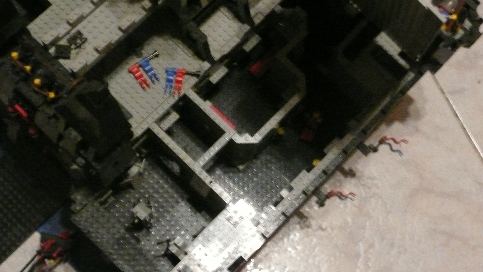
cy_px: 114
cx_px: 242
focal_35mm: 69
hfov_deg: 30.6
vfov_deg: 17.5
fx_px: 884
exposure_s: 1/10
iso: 800
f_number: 4.5
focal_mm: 10.2
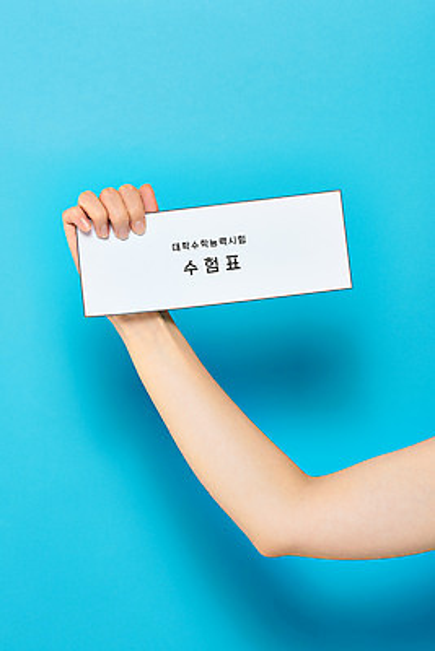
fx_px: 3622
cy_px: 326
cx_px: 218
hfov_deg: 6.9
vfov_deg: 10.3
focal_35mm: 200
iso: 100
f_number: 16
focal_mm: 200
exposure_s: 1/125
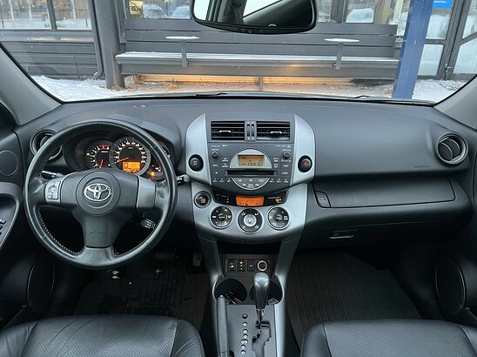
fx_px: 358
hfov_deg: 67.3
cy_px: 178
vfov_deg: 53.0
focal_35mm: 26
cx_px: 238
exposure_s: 1/60
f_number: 1.5
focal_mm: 5.7
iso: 160
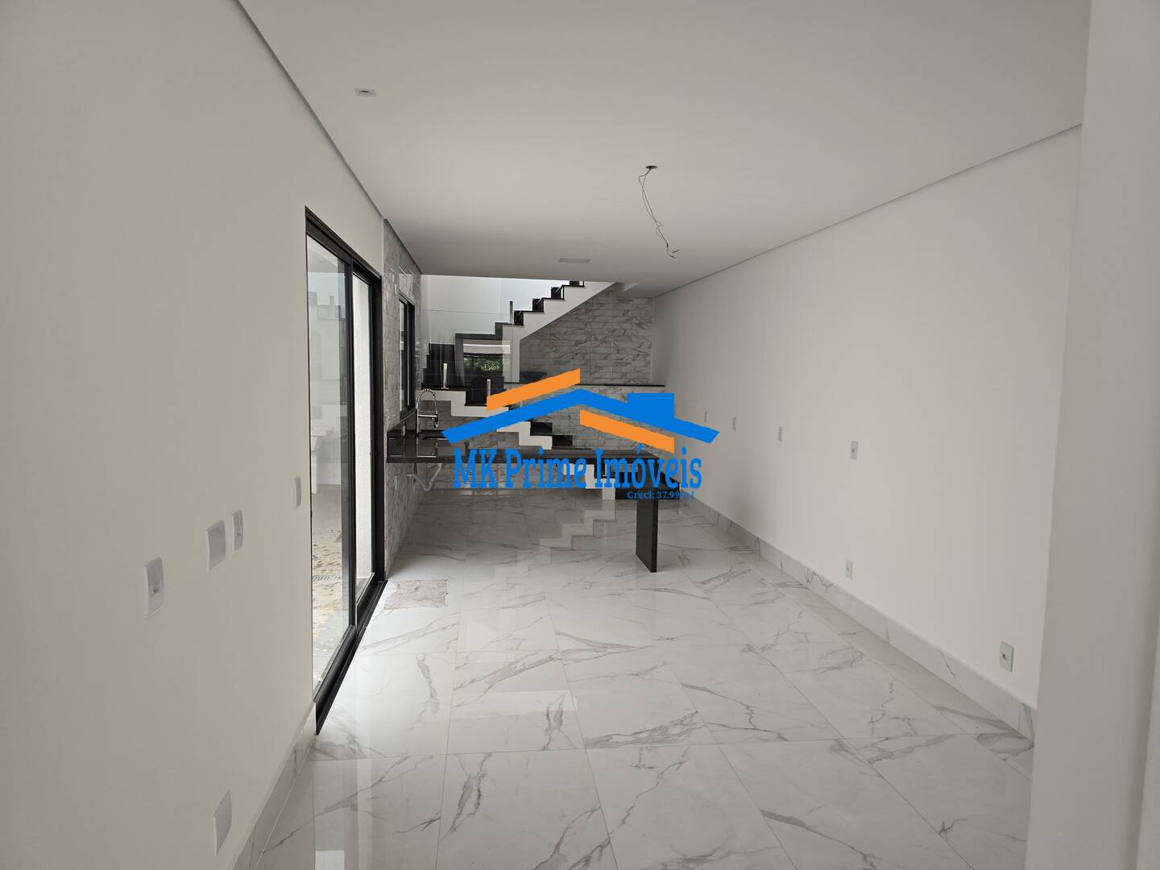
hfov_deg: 73.9
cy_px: 435
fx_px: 771
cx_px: 580
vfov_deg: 58.9
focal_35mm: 23
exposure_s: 1/180
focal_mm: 6.3
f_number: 1.7
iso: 200
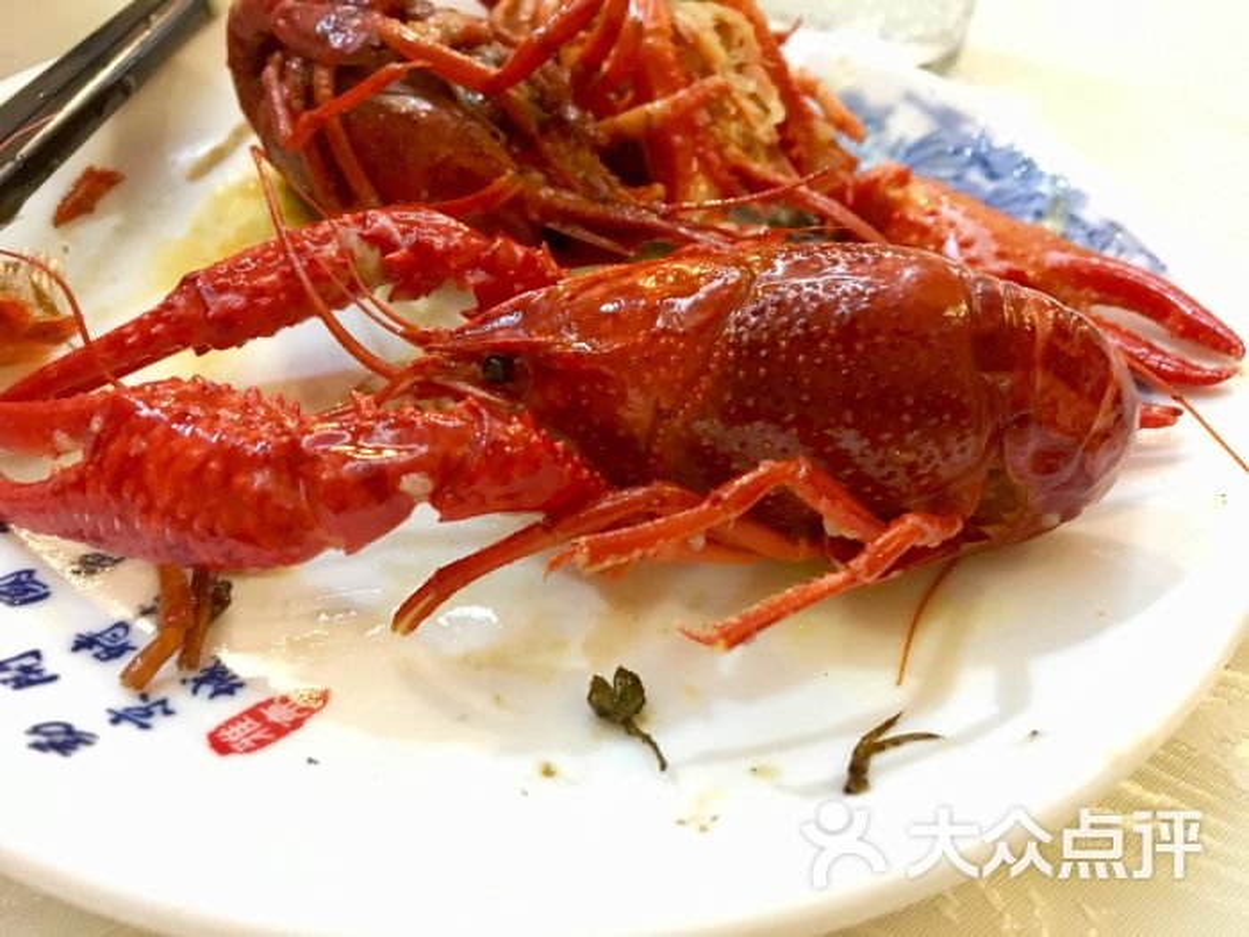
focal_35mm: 29
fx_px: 1046
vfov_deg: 48.2
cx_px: 624
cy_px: 468
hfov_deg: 61.7
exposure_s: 1/17
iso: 640
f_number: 2.2
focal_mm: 4.15
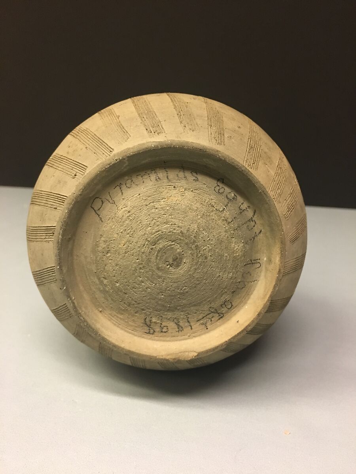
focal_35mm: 29
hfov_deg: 48.2
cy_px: 237
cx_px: 178
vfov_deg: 61.7
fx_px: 398
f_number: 2.2
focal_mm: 4.15
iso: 160
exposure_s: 1/30
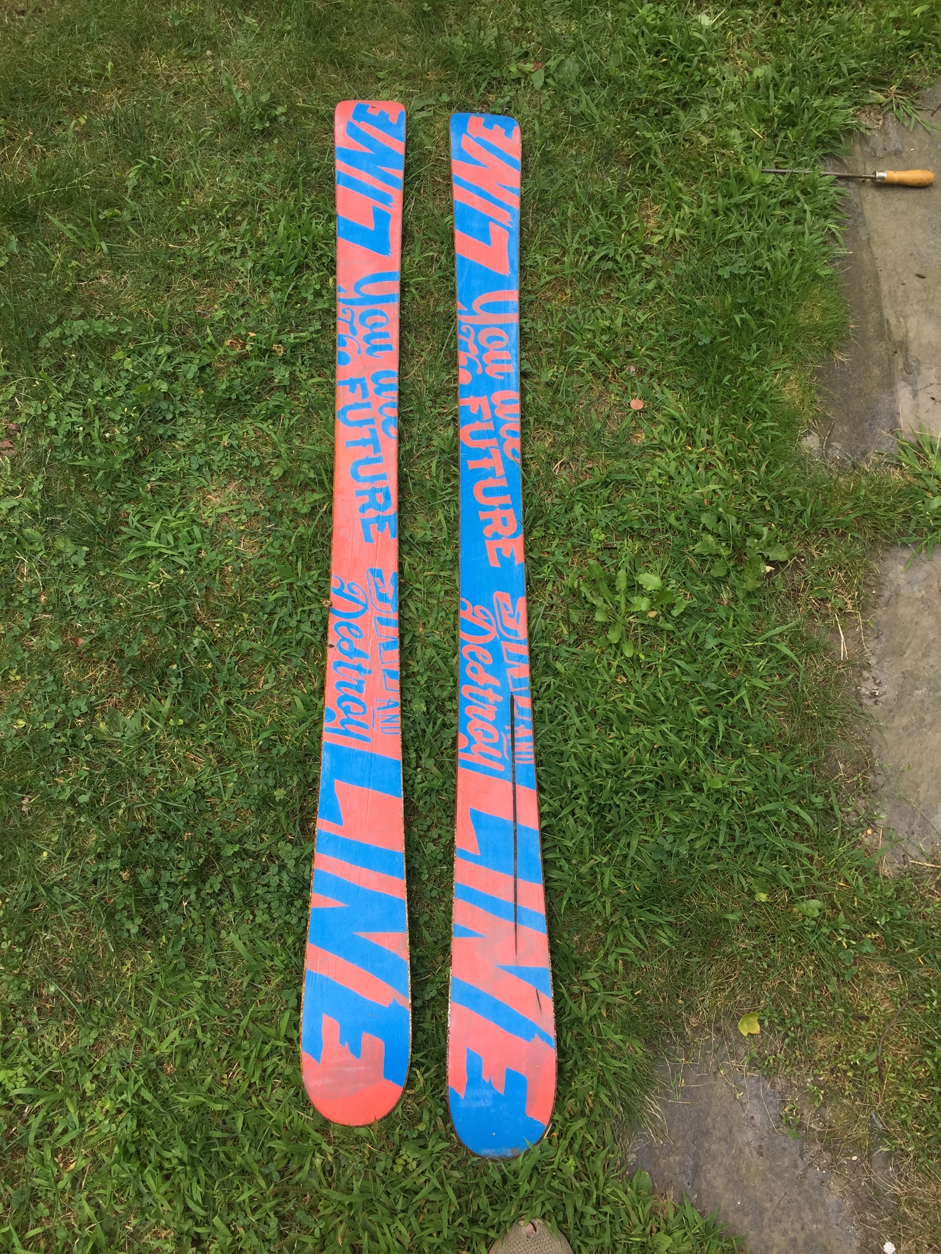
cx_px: 470
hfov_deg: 48.2
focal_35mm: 29
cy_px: 627
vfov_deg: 61.7
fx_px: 1051
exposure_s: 1/366
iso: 32
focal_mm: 4.15
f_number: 2.2
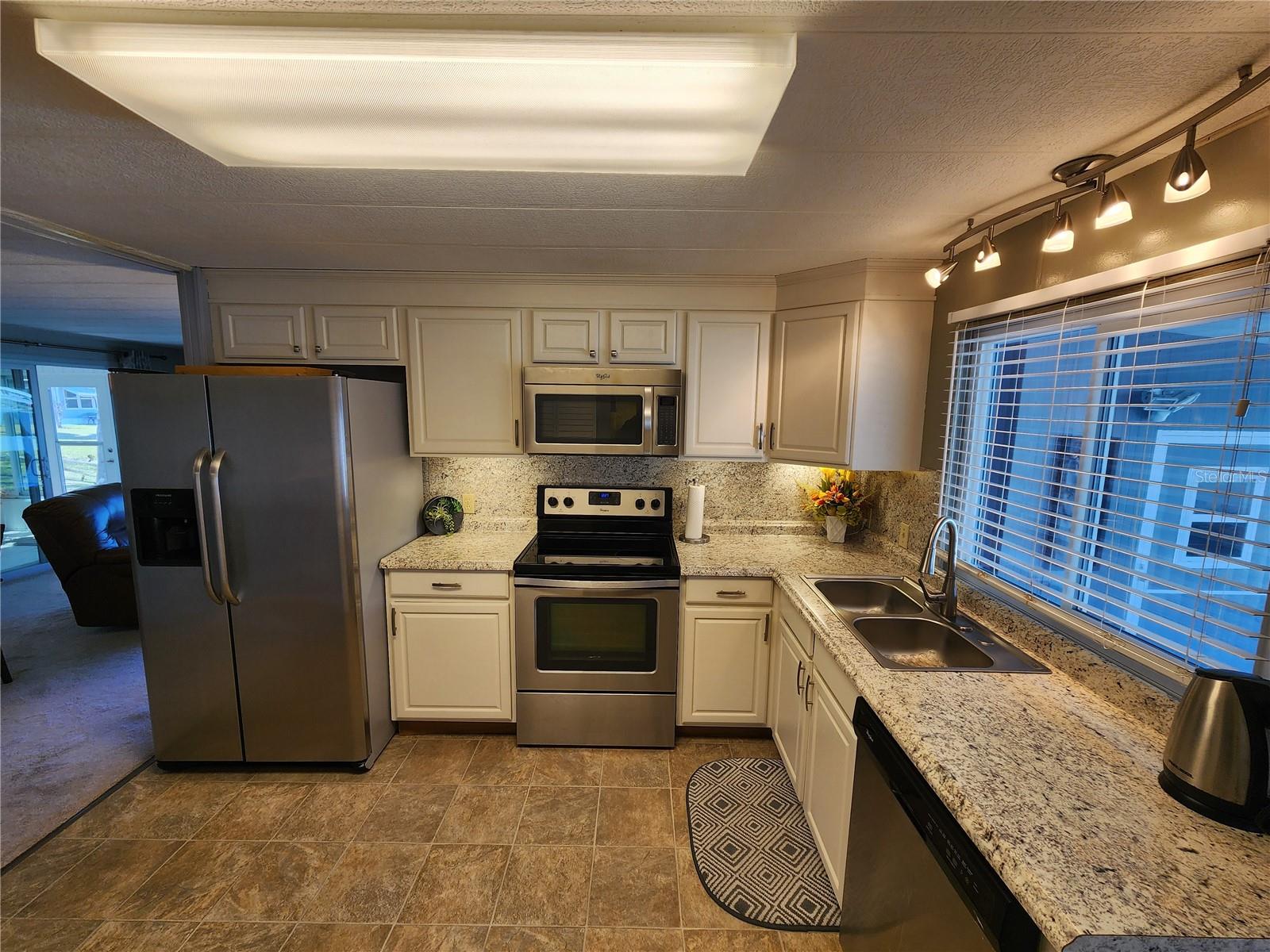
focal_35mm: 13
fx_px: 477
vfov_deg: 89.9
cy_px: 476
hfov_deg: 106.2
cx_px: 635
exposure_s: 1/120
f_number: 2.2
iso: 80
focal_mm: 2.2
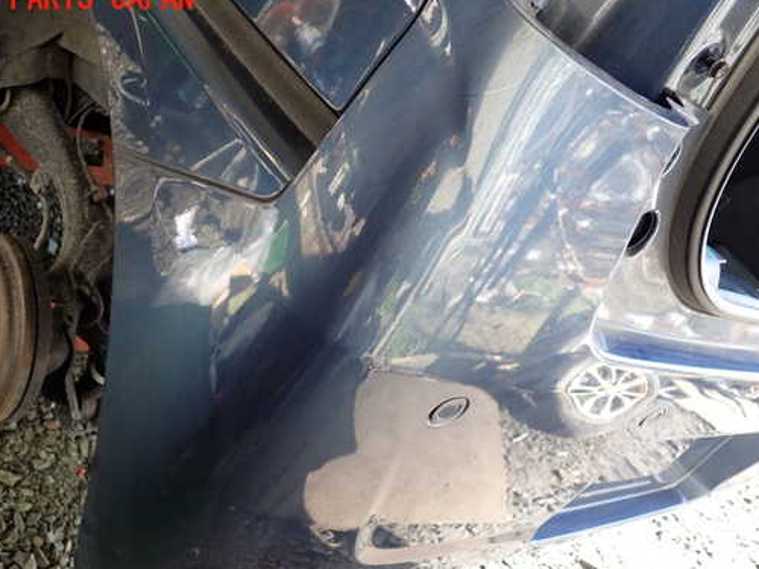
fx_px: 789
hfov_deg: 51.4
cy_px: 322
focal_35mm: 36
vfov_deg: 39.6
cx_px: 373
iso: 200
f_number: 2.3
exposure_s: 1/125
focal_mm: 5.4
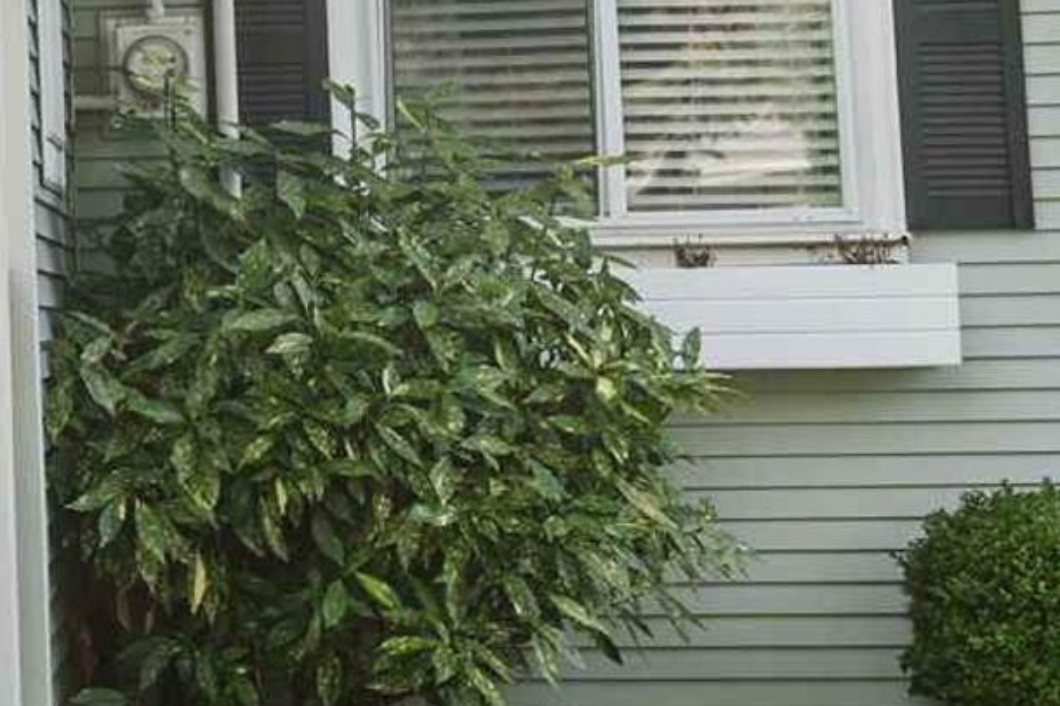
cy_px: -202
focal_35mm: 126
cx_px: -254
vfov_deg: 10.6
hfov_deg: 15.6
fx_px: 3708
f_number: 4
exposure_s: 1/200
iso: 160
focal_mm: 20
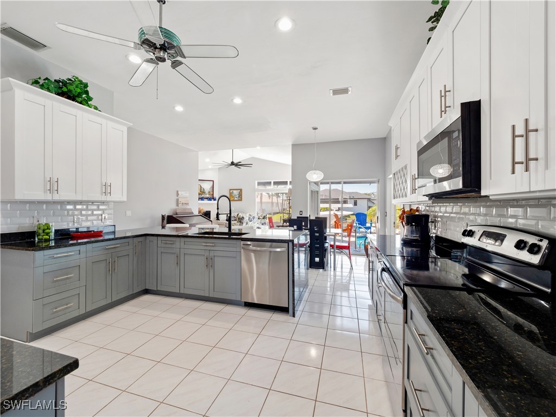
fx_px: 225
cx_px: 278
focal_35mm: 14
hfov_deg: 102.1
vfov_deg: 85.7
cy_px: 208
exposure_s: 1/6
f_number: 7.1
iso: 200
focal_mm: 7
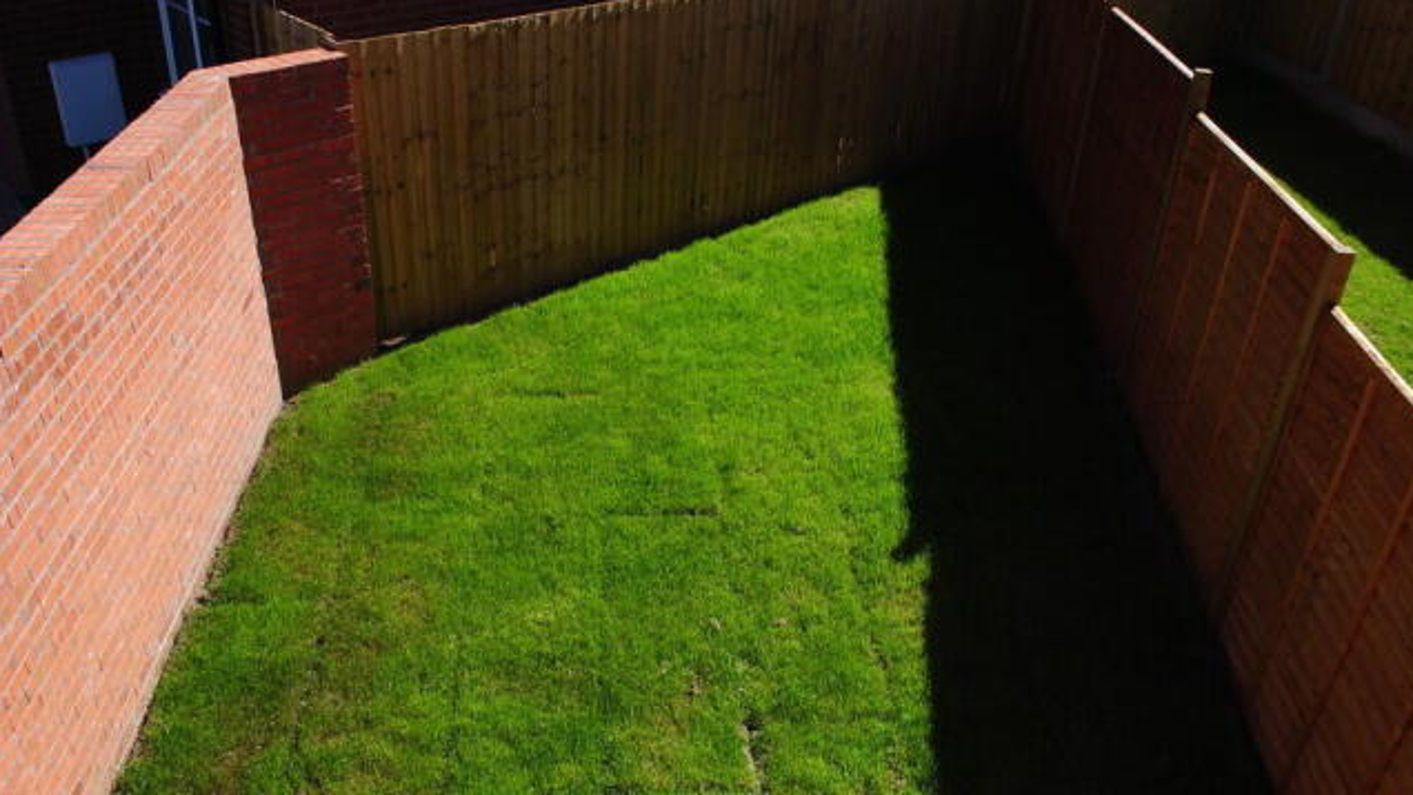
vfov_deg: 40.2
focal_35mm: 29
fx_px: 1087
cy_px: 392
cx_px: 703
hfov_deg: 66.1
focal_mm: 18
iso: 200
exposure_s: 1/200
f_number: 10
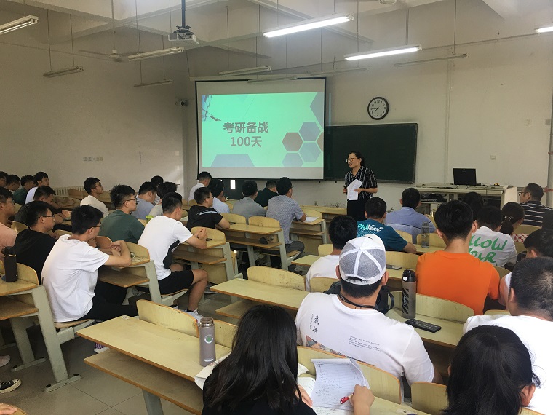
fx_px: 463
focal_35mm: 29
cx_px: 276
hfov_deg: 61.7
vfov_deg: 48.2
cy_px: 208
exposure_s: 1/33
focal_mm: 4.15
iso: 32
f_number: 2.2
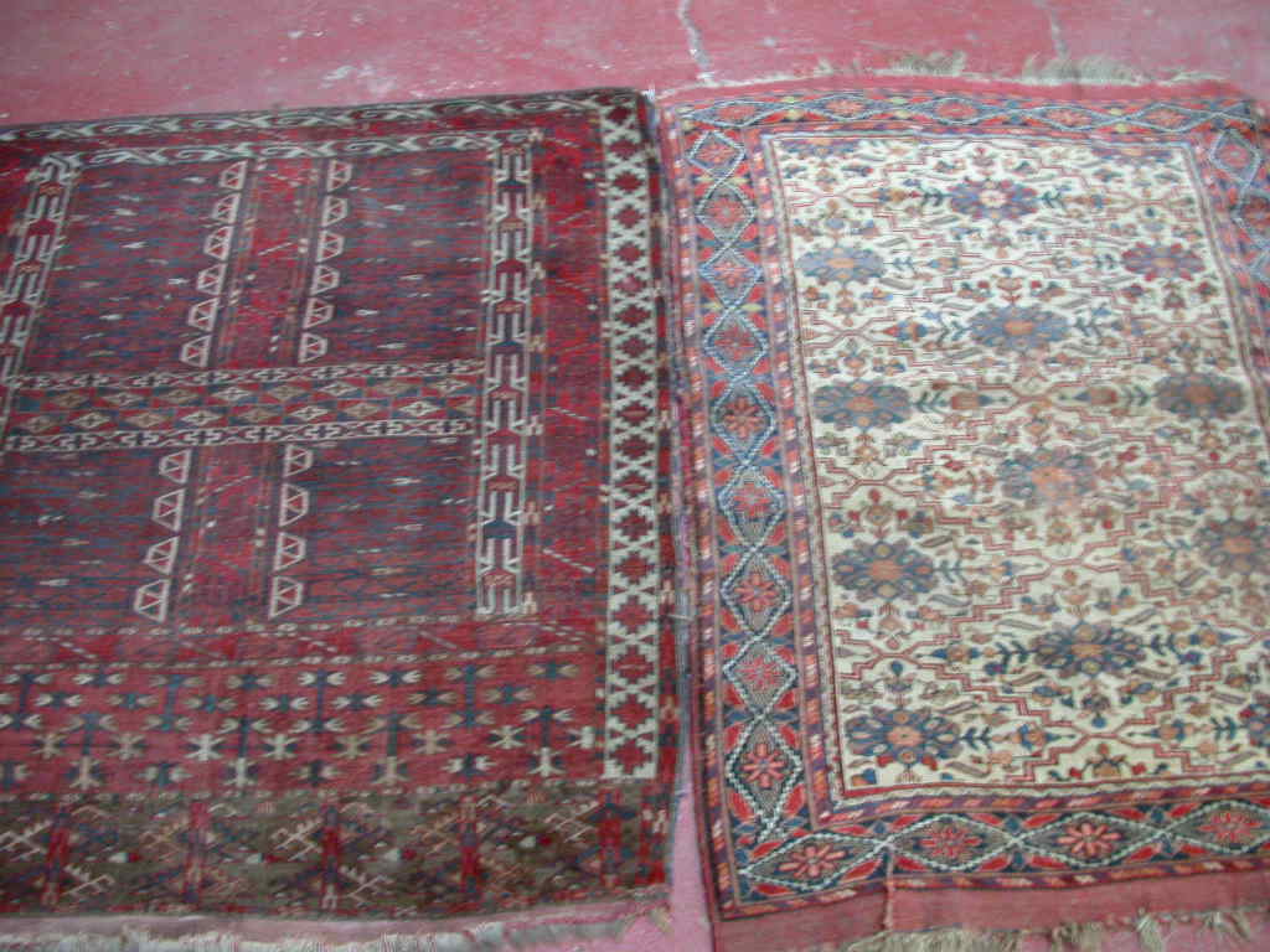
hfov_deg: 49.0
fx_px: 1394
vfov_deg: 37.7
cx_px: 635
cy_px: 476
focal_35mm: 38
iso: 282
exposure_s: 1/4.6
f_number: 2.6
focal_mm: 7.85
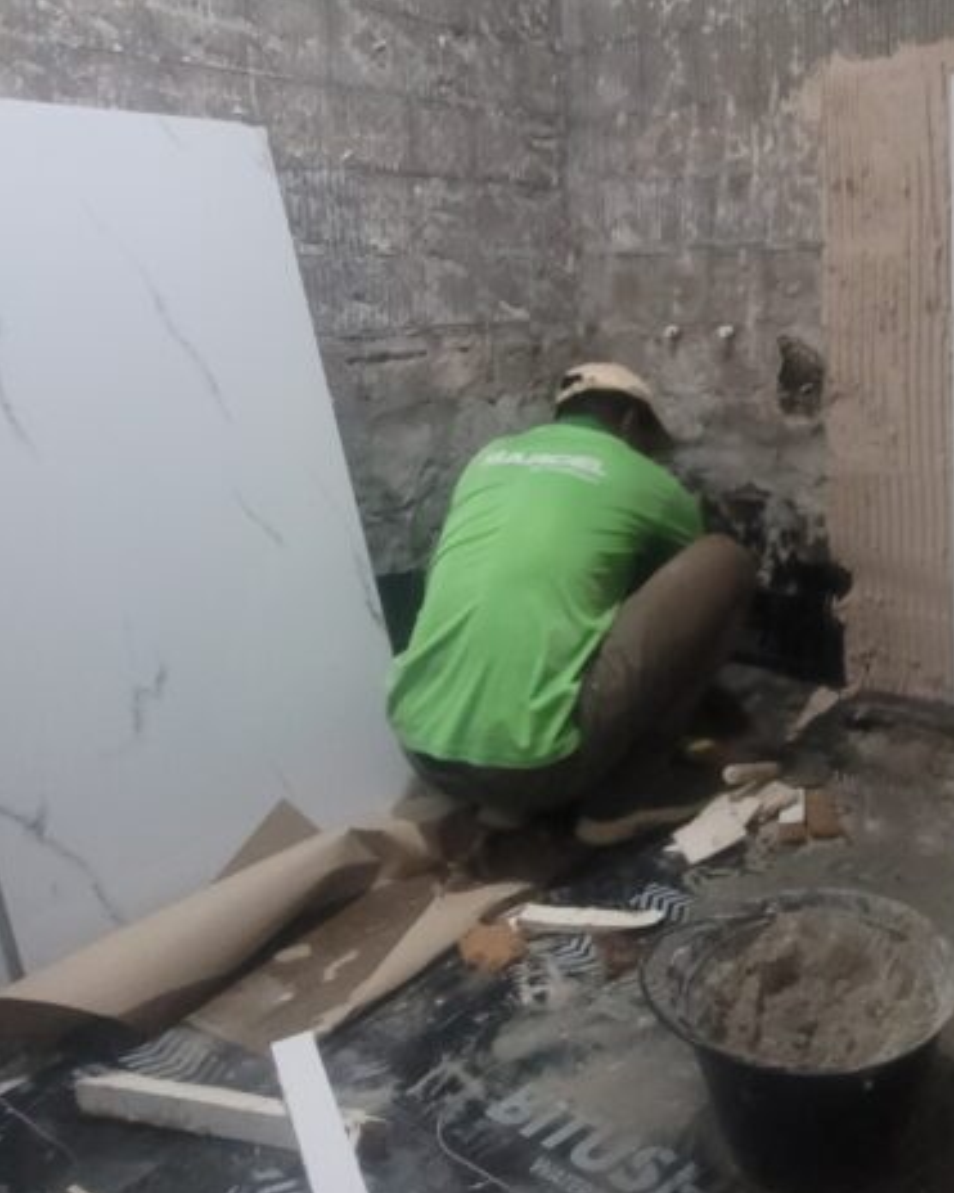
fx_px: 989
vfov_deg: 61.6
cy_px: 465
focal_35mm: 28
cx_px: 900
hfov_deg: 45.4
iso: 1000
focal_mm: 2.2
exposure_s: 1/24
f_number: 2.2
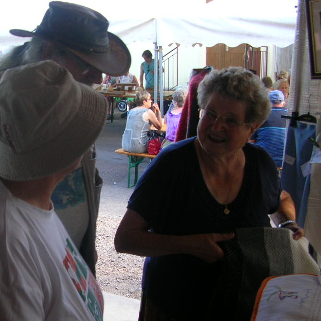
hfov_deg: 30.0
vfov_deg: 31.0
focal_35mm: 55
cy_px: 201
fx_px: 577
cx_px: 43
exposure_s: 1/30
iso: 50
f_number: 2.8
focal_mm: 5.8
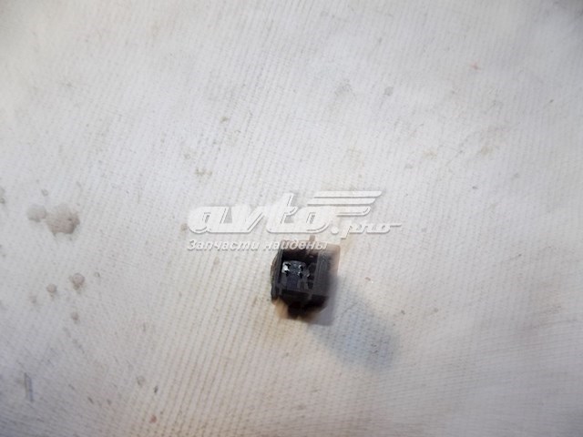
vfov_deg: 58.9
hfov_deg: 73.9
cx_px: 292
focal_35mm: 23
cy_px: 218
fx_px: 387
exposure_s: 1/30
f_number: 3.1
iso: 100
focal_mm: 4
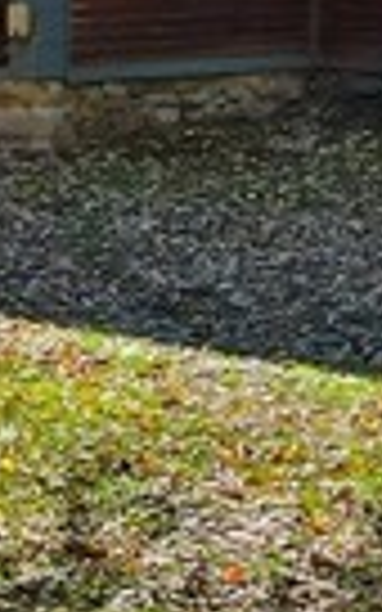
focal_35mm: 191
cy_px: -22
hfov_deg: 6.4
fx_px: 3182
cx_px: -665
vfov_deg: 10.9
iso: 100
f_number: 2.8
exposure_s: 1/800
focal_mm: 4.5
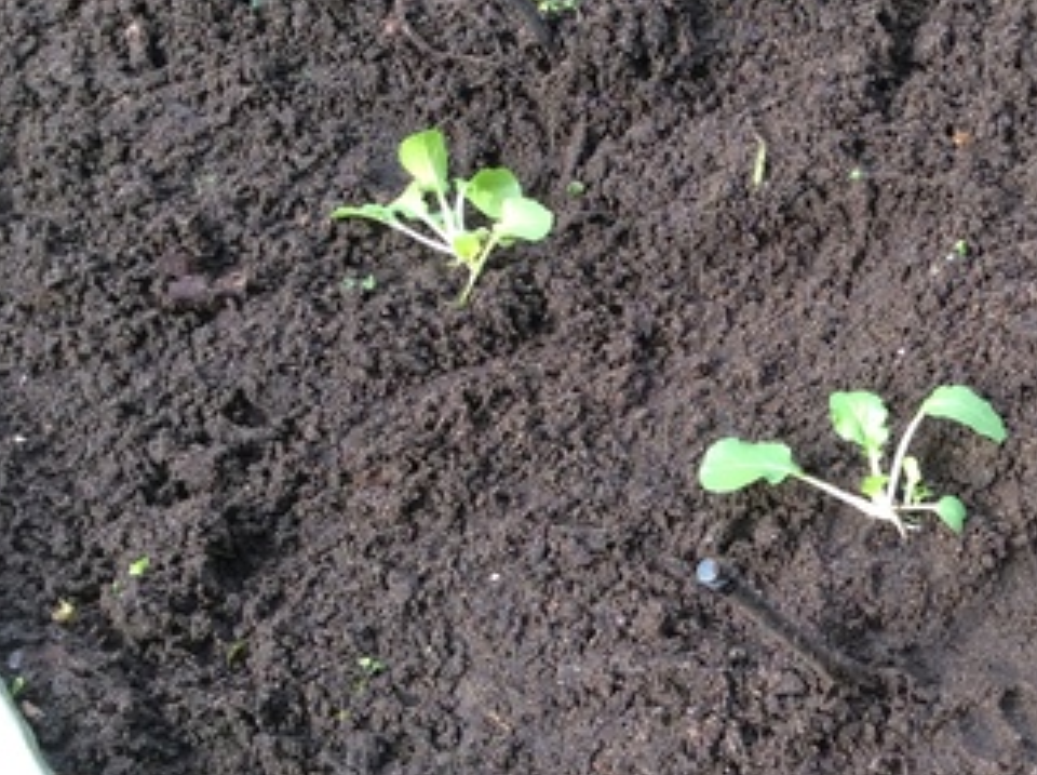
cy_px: 493
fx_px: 1914
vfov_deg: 22.8
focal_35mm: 64
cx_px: 985
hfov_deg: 28.8
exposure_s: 1/131
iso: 32
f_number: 2.4
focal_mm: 3.3
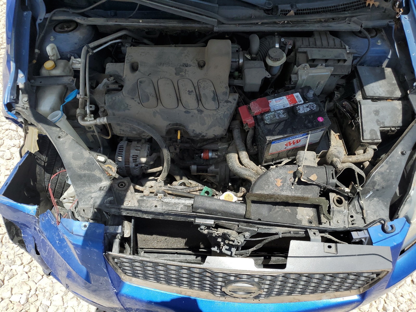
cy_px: 156
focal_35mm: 26
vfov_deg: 53.1
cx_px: 208
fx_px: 312
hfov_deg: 67.3
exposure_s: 1/3333
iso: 50
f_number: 1.5
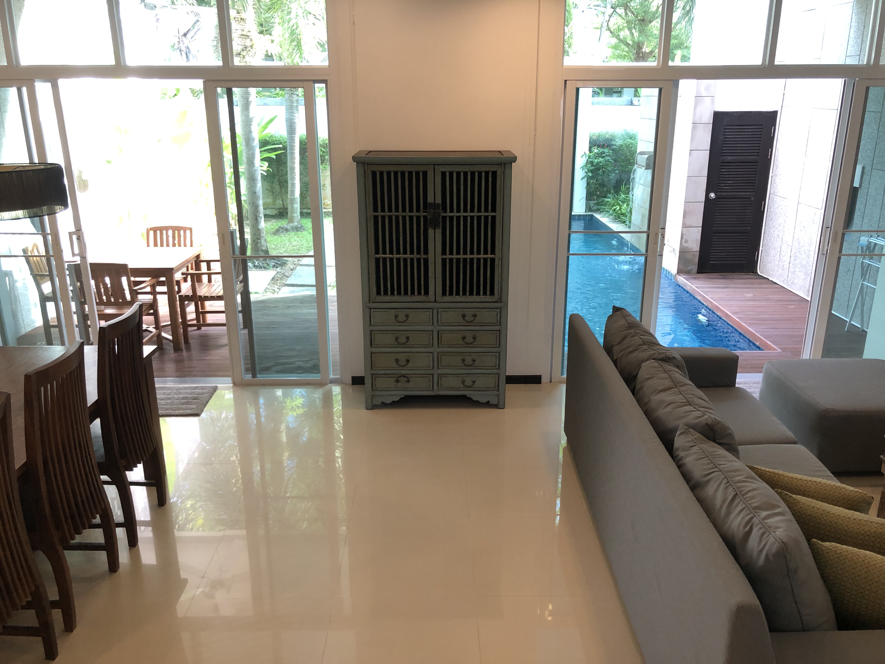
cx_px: 442
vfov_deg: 49.7
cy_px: 332
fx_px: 716
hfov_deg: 63.4
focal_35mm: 28
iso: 40
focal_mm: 4
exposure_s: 1/25
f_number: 1.8
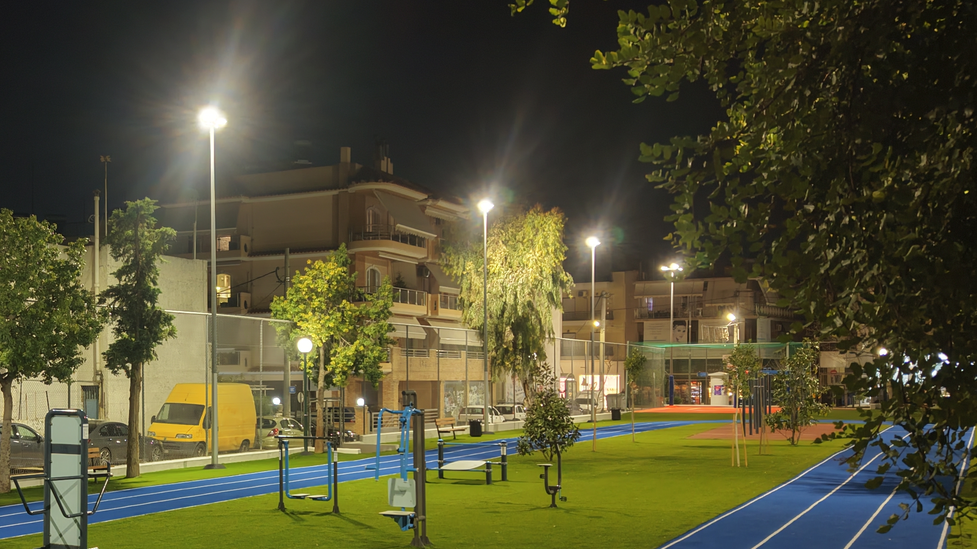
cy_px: 384
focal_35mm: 50
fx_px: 1295
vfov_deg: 23.8
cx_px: 140
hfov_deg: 39.0
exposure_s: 1/15
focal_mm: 8.67
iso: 460
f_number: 1.8
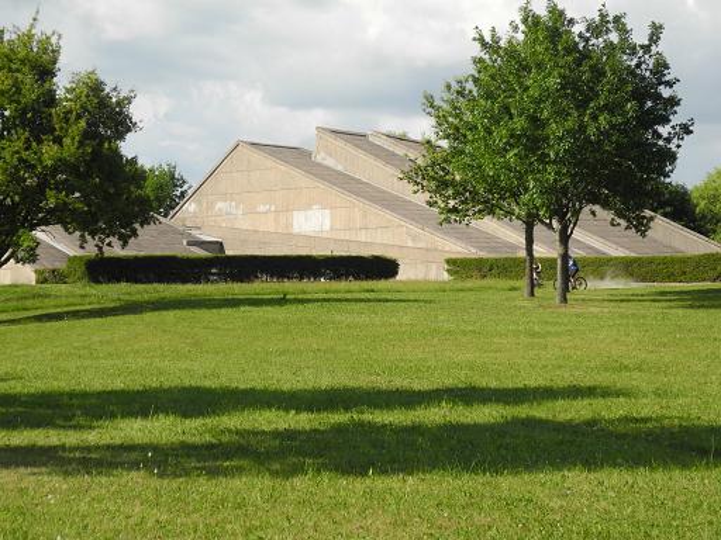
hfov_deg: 16.6
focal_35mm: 119
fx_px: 2479
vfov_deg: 12.5
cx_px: 360
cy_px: 270
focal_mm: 25.4
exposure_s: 1/500
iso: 100
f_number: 4.5
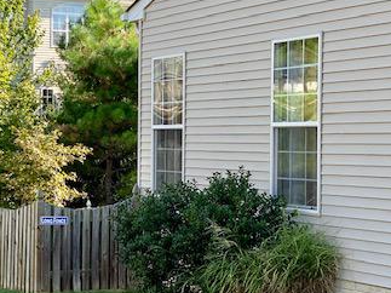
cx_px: 74
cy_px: 163
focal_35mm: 103
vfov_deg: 14.4
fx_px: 1163
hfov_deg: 18.9
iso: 20
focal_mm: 6
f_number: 2
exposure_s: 1/786
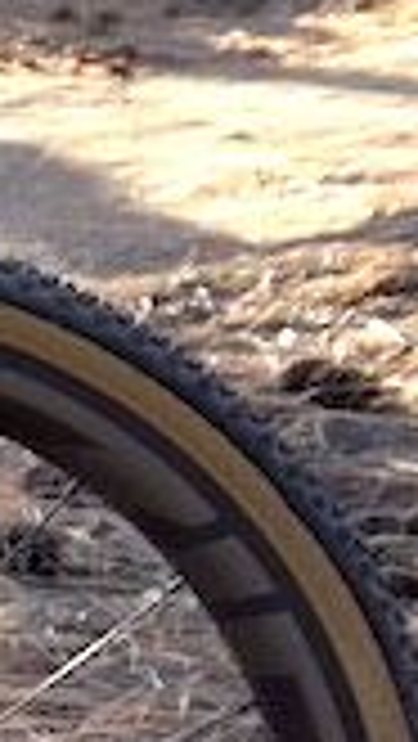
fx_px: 3305
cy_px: 603
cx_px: -1267
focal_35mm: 168
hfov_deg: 6.0
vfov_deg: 12.7
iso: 200
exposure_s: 1/250
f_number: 4.5
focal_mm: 16
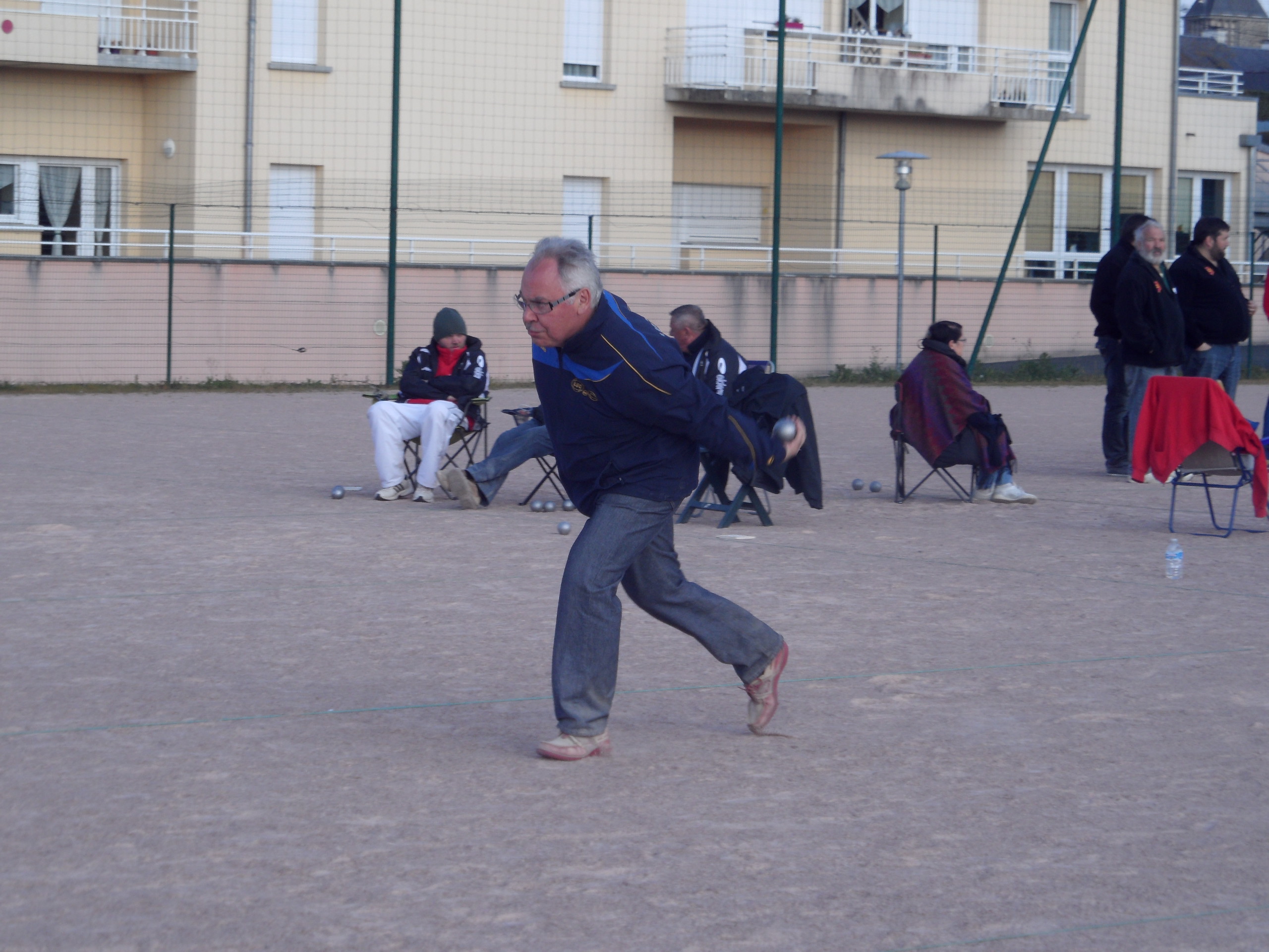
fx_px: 3666
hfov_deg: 19.6
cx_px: 634
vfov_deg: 14.8
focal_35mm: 100
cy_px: 476
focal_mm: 16.3
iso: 80
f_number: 4.4
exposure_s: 1/250
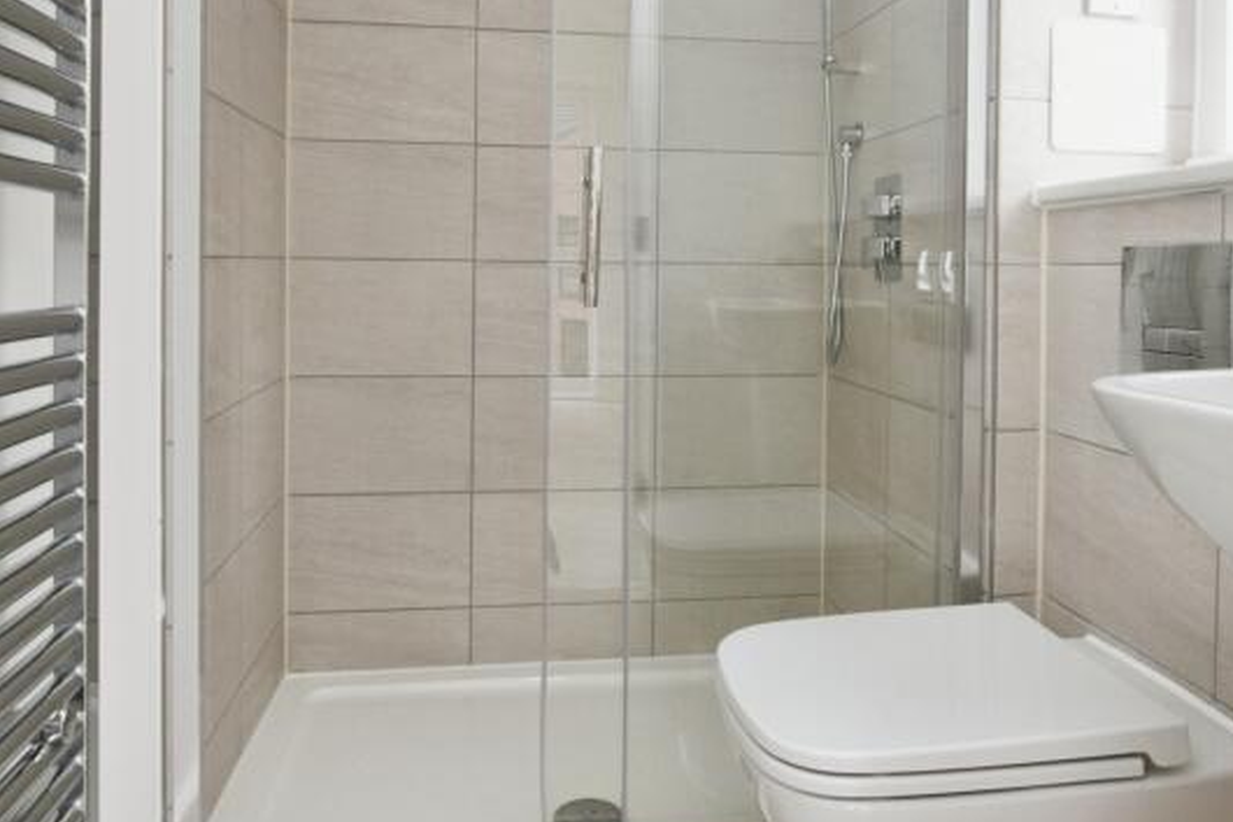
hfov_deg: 63.7
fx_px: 993
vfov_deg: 44.2
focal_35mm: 29
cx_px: 630
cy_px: 264
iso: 800
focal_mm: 15
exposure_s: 1/60
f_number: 11
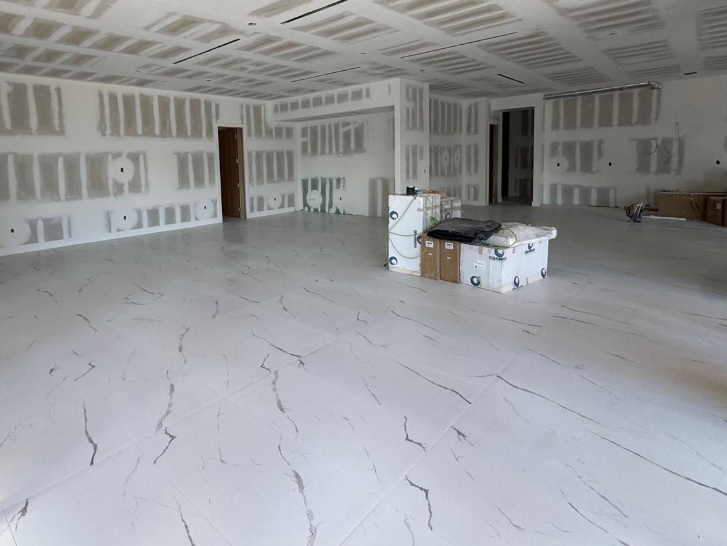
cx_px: 292
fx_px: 420
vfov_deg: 64.9
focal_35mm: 20
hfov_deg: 80.8
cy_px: 201
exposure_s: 1/99
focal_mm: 2.22
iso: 100
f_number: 2.2
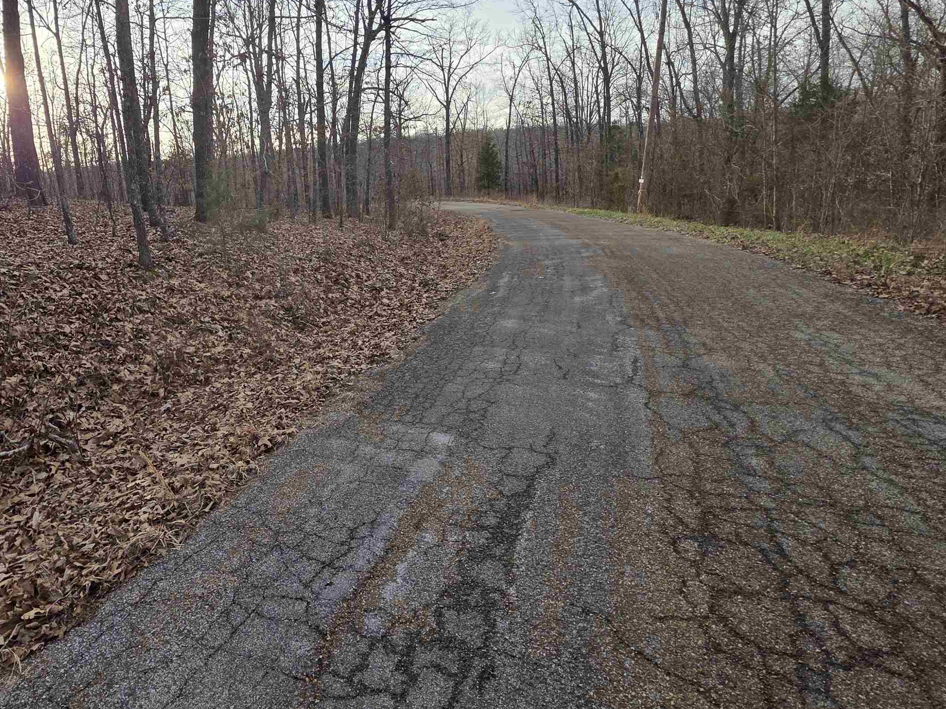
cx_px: 292
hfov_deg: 80.9
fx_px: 519
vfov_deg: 68.3
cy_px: 305
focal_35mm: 19
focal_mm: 2.2
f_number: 1.9
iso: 40
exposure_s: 1/483
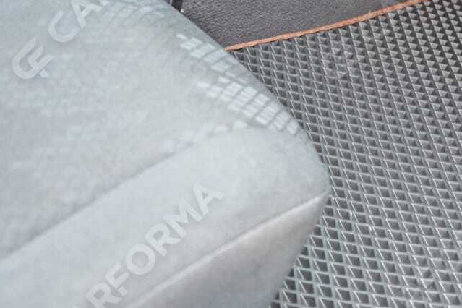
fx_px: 757
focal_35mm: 59
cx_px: 471
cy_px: 163
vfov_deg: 23.0
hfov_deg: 31.2
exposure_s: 1/45
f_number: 3.5
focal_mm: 18
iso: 800
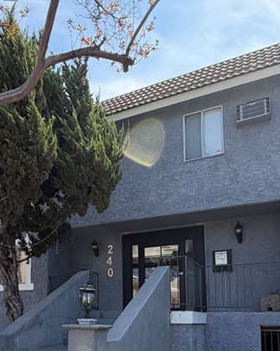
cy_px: 283
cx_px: 78
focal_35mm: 34
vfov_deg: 49.6
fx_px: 353
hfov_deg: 42.3
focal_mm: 2.22
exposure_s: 1/502
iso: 64
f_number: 2.2
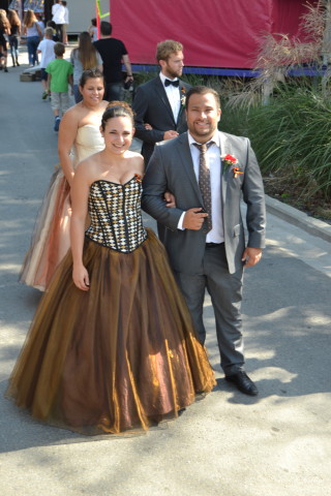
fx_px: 786
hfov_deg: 23.8
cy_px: 248
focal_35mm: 57
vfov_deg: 35.1
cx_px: 166
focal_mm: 38
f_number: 5.6
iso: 140
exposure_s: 1/125
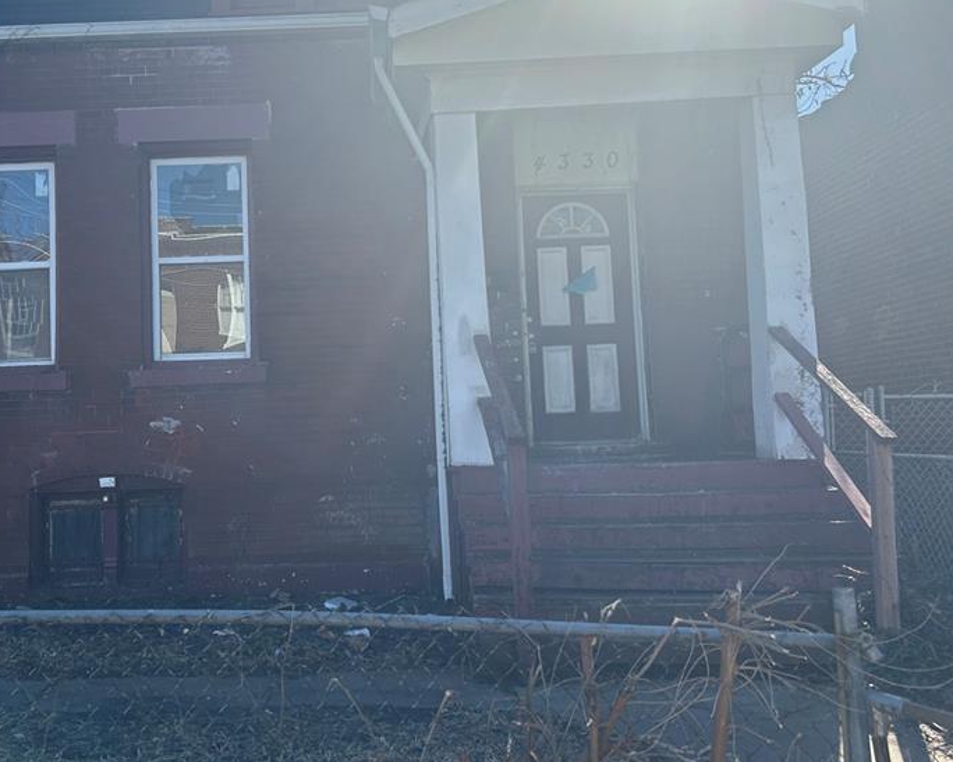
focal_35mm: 38
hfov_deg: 47.4
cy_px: 322
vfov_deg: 39.1
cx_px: 341
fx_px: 1072
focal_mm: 5.7
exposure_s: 1/2994
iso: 50
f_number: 1.5
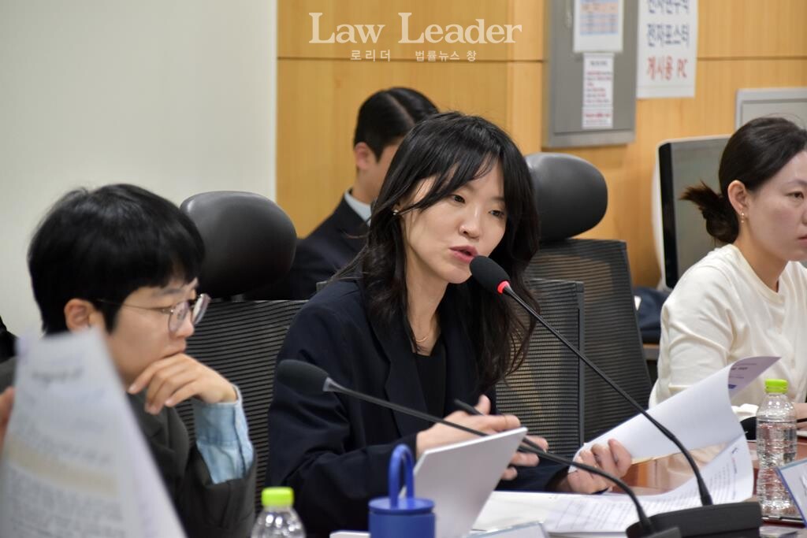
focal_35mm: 195
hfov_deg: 10.5
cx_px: 404
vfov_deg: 7.0
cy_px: 269
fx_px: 4372
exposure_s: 1/60
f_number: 5.6
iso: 900
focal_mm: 130
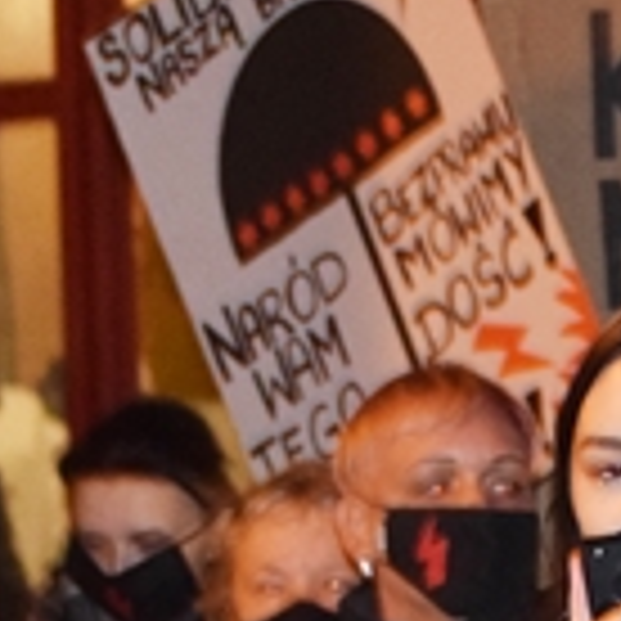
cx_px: 212
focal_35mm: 395
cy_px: 369
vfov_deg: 4.4
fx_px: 8025
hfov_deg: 4.4
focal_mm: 55
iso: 3200
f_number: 4
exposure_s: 1/60
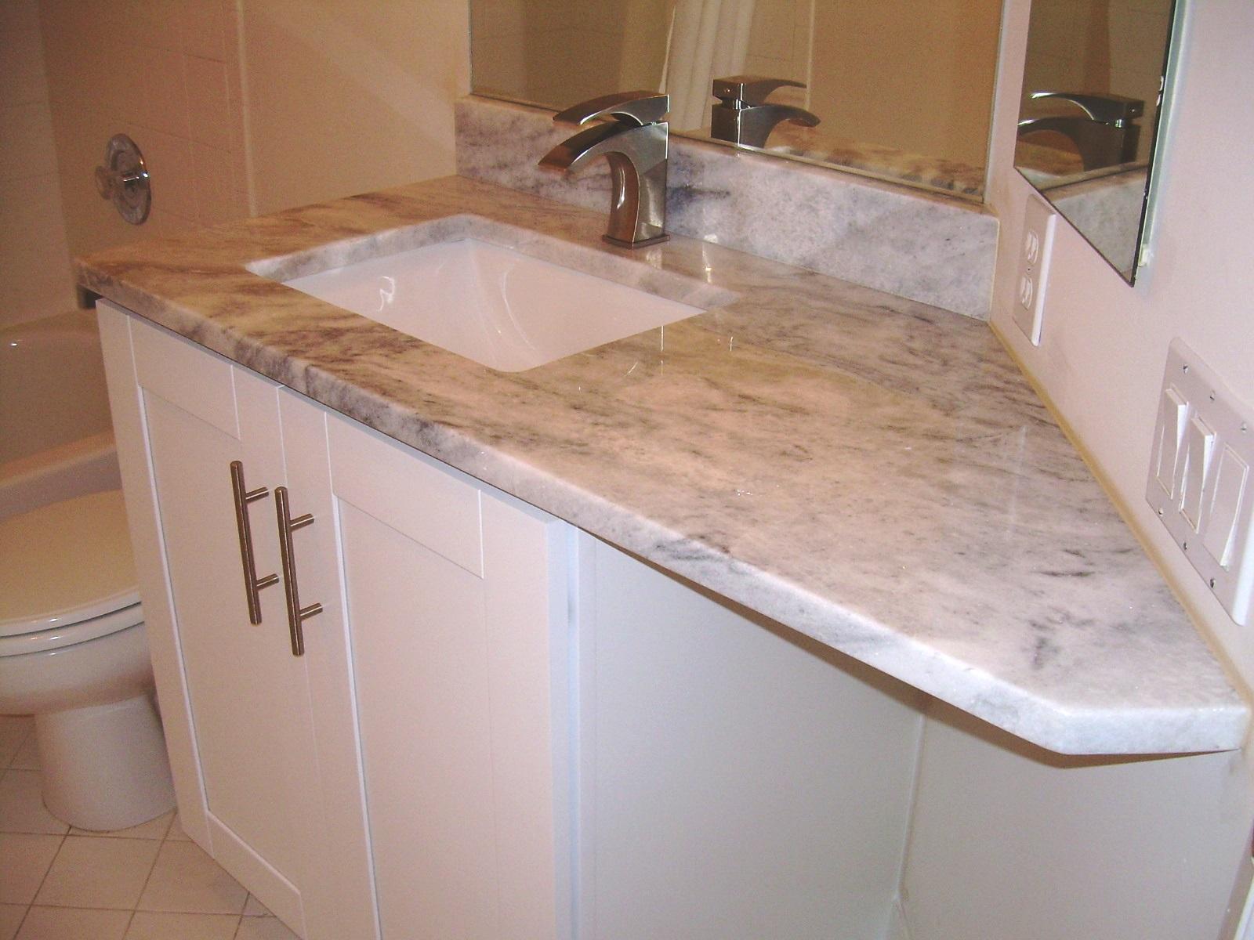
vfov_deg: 37.7
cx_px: 627
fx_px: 1377
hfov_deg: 49.0
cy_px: 470
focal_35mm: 38
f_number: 2.8
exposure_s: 1/60
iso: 50
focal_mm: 6.3
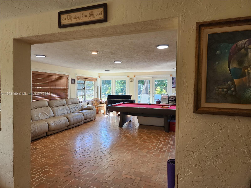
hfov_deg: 73.9
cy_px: 94
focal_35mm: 23
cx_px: 126
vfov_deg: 58.9
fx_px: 167
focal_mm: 6.4
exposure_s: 1/120
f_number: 1.8
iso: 100
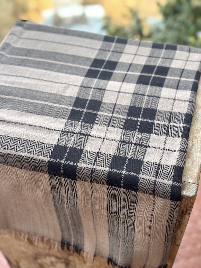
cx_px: 100
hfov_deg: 30.3
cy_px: 134
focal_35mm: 48
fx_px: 372
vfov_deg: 39.7
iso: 64
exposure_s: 1/499
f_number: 1.78
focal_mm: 6.76
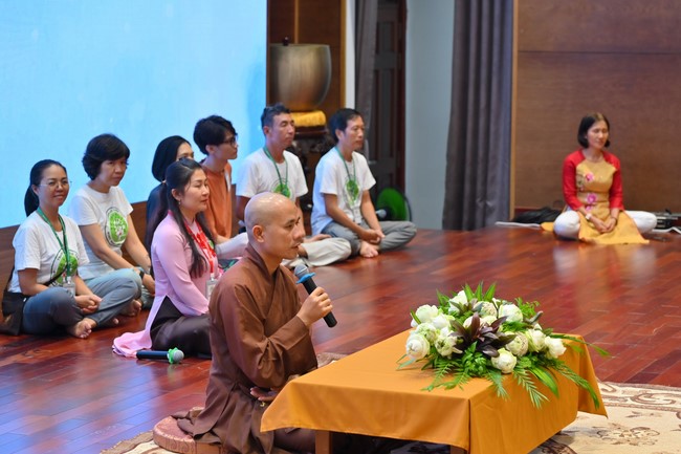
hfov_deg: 19.5
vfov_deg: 13.0
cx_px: 340
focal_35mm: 105
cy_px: 227
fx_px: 1986
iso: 1250
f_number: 5
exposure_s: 1/100
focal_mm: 105
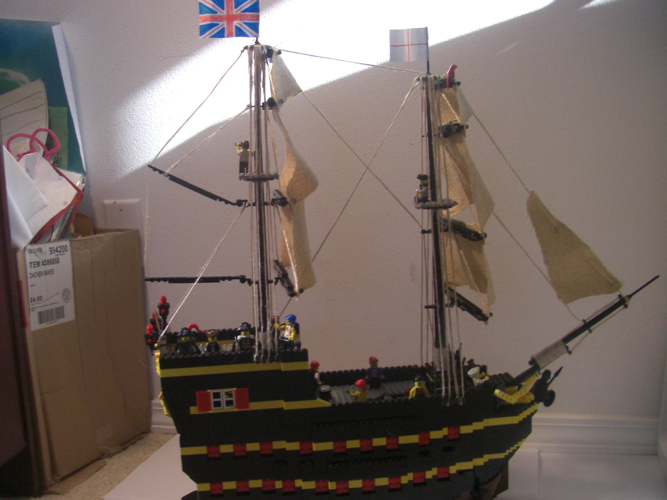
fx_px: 829
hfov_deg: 43.8
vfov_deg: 33.6
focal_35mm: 43
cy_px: 262
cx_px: 310
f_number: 3.4
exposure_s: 1/100
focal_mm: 6.3
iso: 200
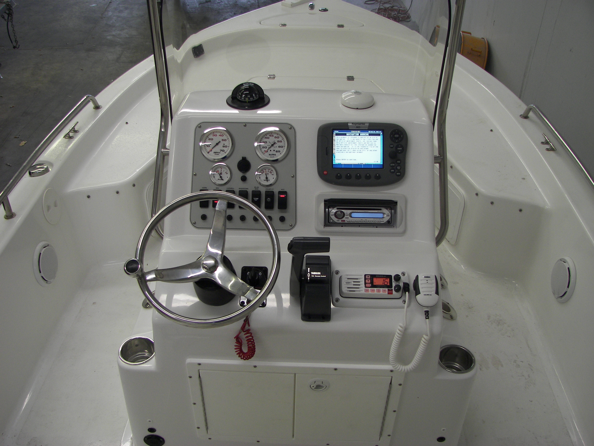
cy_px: 223
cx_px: 297
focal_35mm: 36
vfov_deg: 39.7
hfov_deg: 51.4
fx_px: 618
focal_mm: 6
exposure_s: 1/40
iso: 64
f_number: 2.8
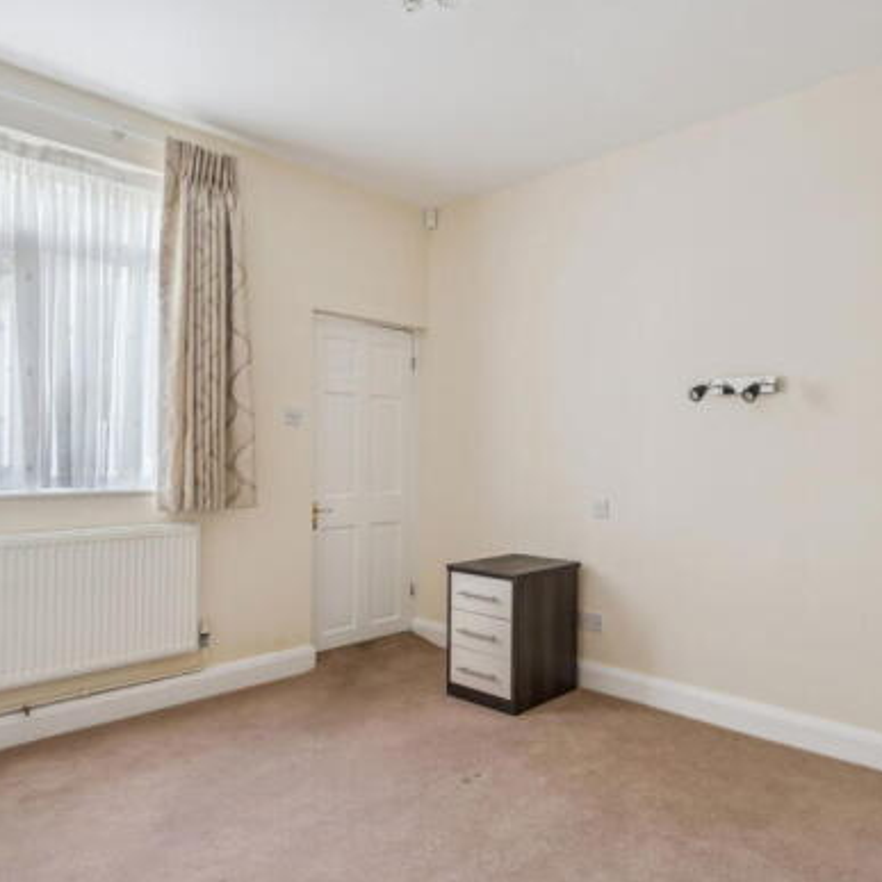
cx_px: 546
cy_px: 473
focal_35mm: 23
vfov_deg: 67.2
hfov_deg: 66.3
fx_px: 663
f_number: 5
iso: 640
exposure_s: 1/15
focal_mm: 16
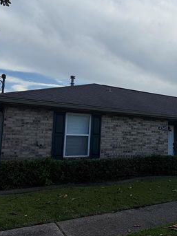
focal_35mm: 35
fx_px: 239
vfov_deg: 52.6
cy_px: 113
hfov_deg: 38.5
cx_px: 152
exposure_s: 1/4673
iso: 80
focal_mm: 6.76
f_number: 1.78
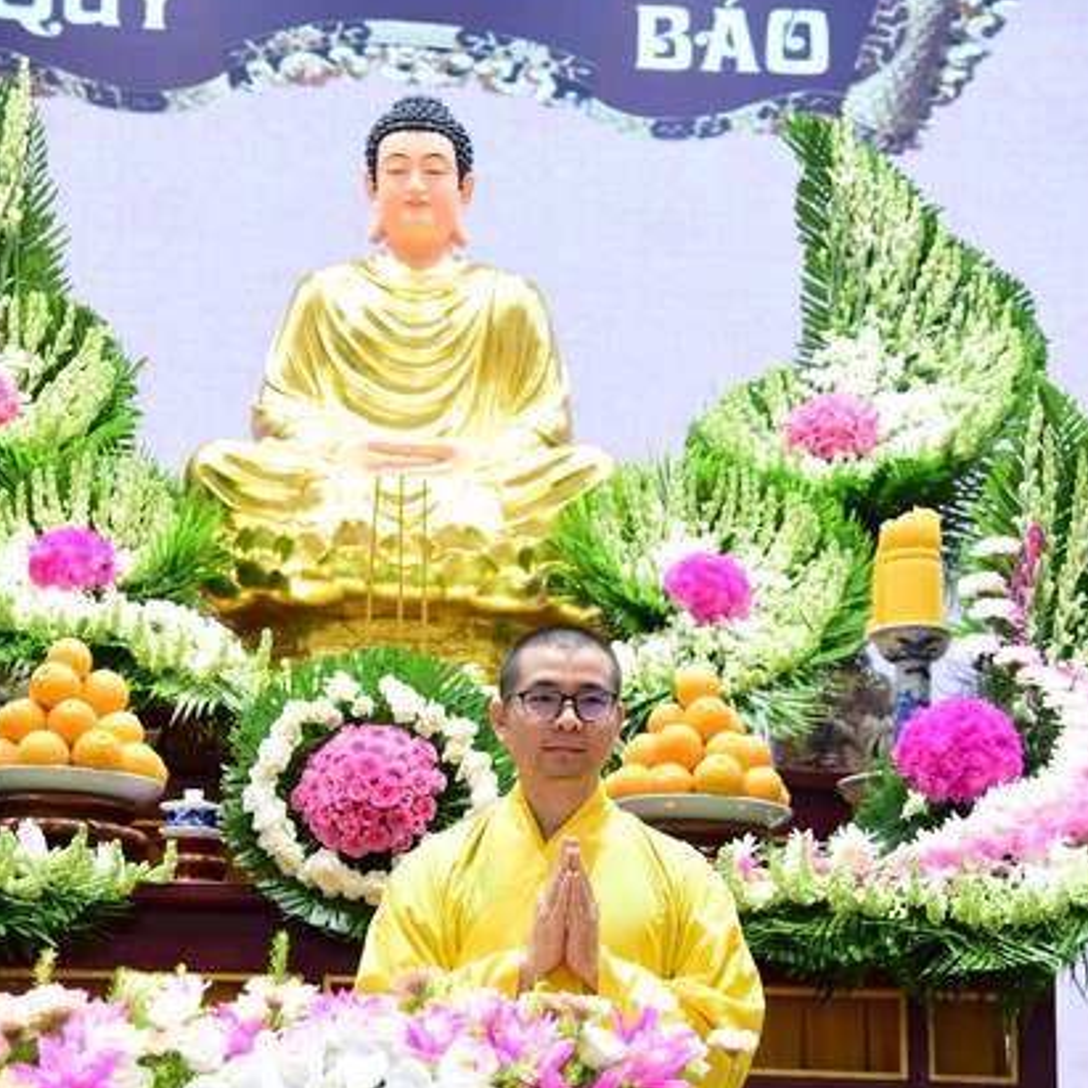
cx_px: 561
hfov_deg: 23.4
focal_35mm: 74
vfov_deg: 23.2
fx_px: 2631
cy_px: 747
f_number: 4
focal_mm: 55
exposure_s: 1/40
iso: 1250
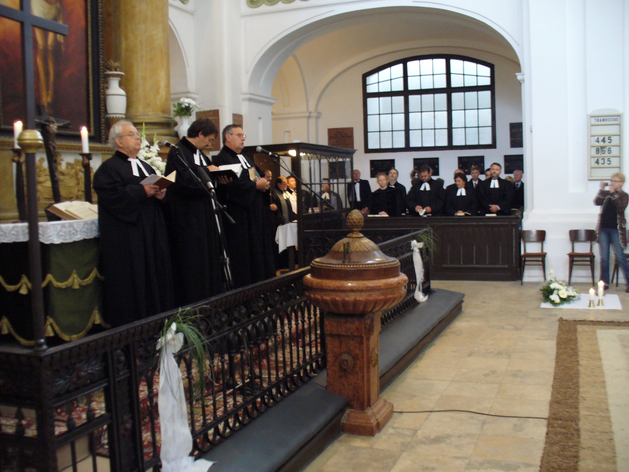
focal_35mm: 37
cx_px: 314
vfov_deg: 38.7
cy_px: 236
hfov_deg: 50.1
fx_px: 672
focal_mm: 6.1
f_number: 2.8
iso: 200
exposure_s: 1/10
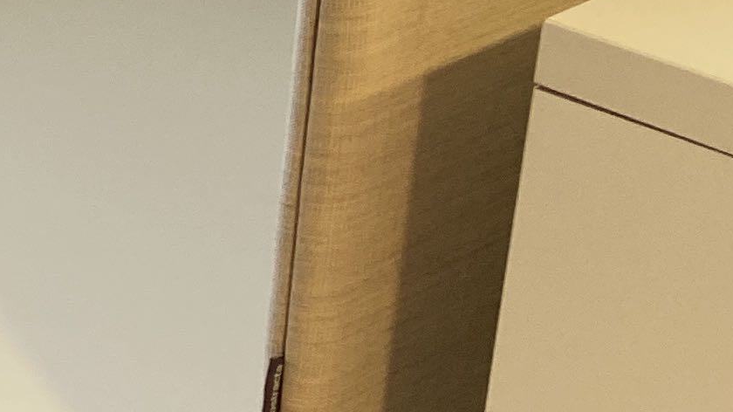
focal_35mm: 136
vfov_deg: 8.9
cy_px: 300
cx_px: -512
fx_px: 2643
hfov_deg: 14.3
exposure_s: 1/75
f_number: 1.8
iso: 125
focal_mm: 4.25
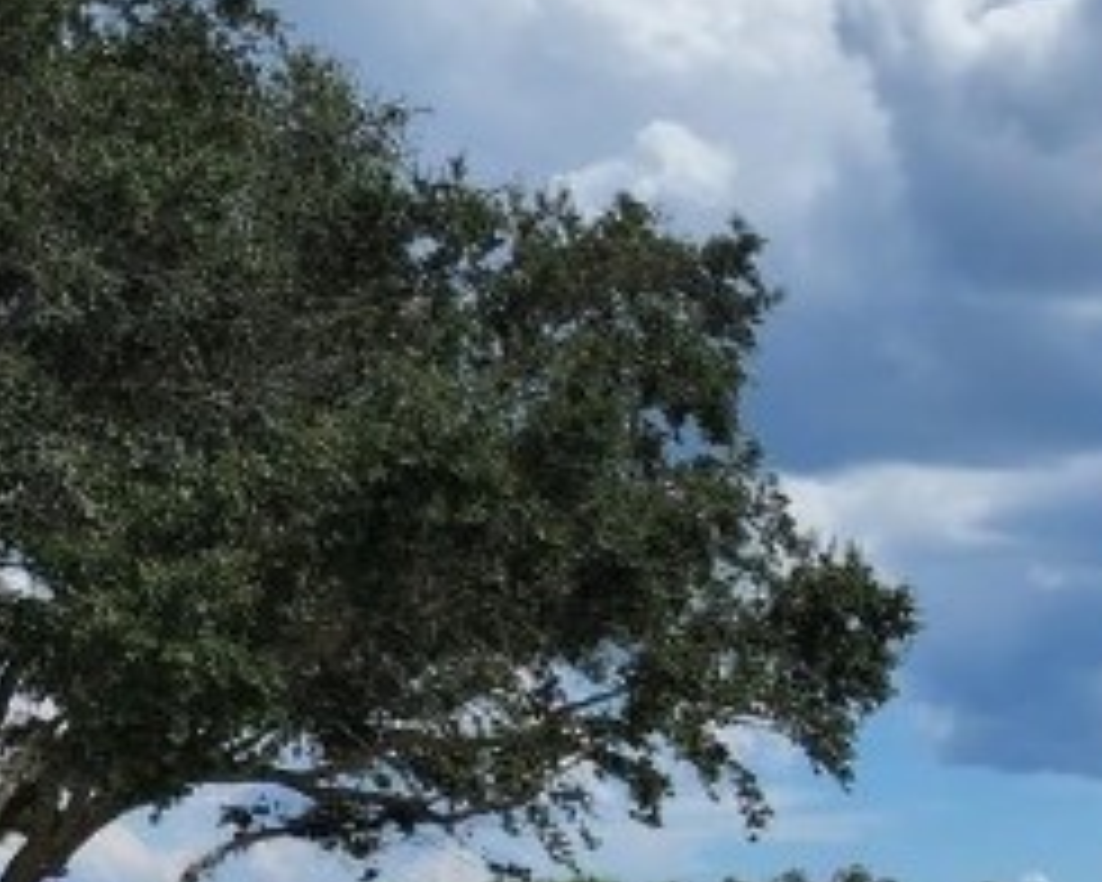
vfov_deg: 15.7
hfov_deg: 17.5
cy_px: 1098
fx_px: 3066
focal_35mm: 94
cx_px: 1817
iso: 12
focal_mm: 6.4
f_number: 1.8
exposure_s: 1/2277
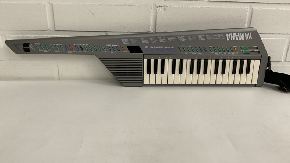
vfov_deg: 36.6
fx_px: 246
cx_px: 146
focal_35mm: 32
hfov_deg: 61.0
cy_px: 73
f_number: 1.8
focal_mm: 3
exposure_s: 1/50
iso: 80
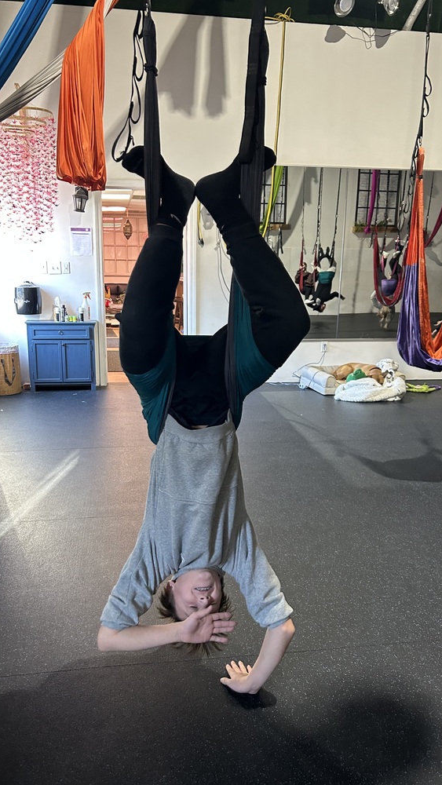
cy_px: 401
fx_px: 604
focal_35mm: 29
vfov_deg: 66.0
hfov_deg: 40.2
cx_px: 209
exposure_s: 1/60
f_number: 1.5
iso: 200
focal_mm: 5.7
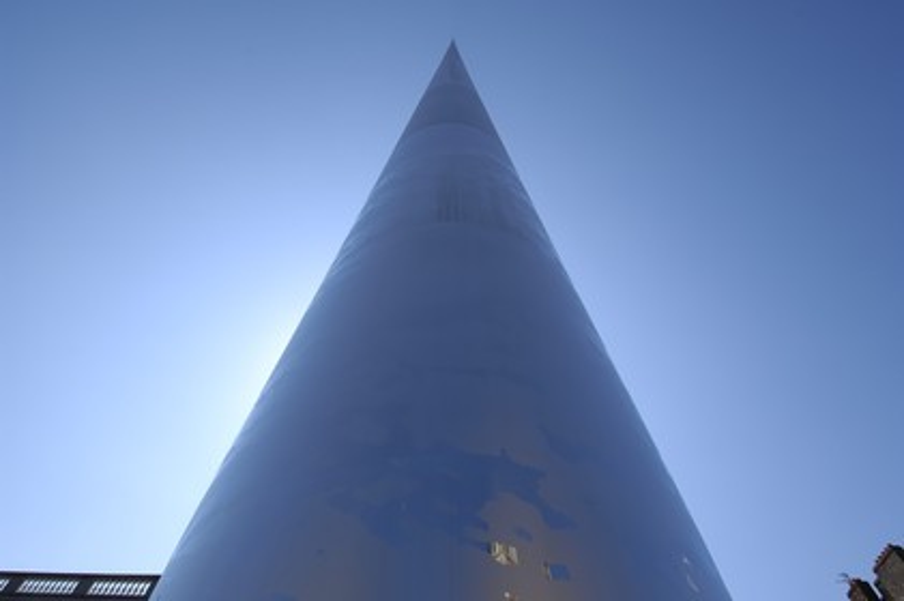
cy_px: 300
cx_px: 452
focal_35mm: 18
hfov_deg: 90.0
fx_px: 452
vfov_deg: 67.3
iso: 100
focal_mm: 12
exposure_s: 1/160
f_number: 11
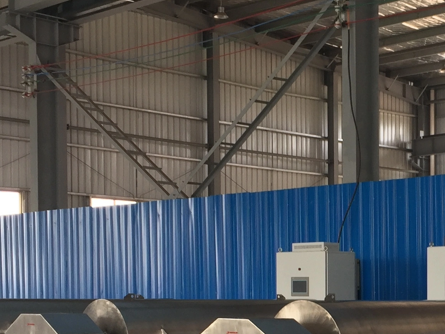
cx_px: 424
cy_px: 337
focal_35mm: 82
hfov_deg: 23.0
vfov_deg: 17.6
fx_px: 1054
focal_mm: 4.15
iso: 32
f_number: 2.2
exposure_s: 1/50
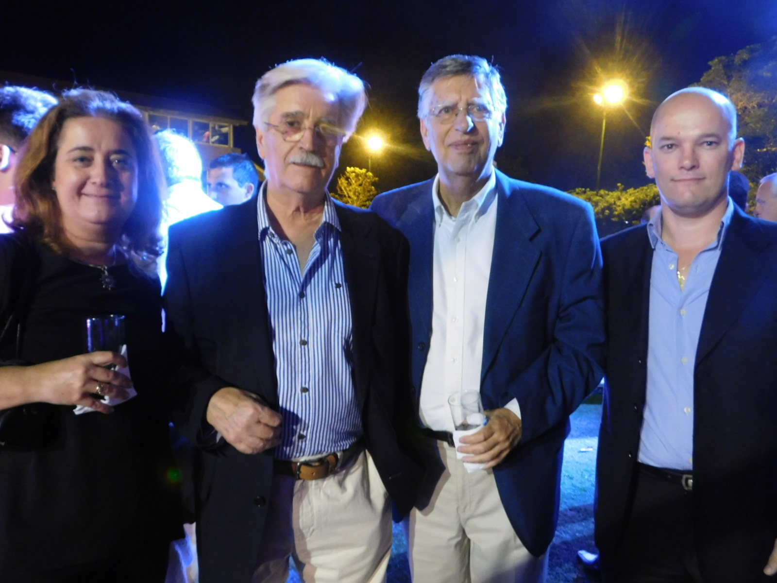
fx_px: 673
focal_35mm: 30
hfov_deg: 60.0
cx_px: 388
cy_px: 292
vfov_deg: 46.8
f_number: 3.2
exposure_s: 1/8
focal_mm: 5.3
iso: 560
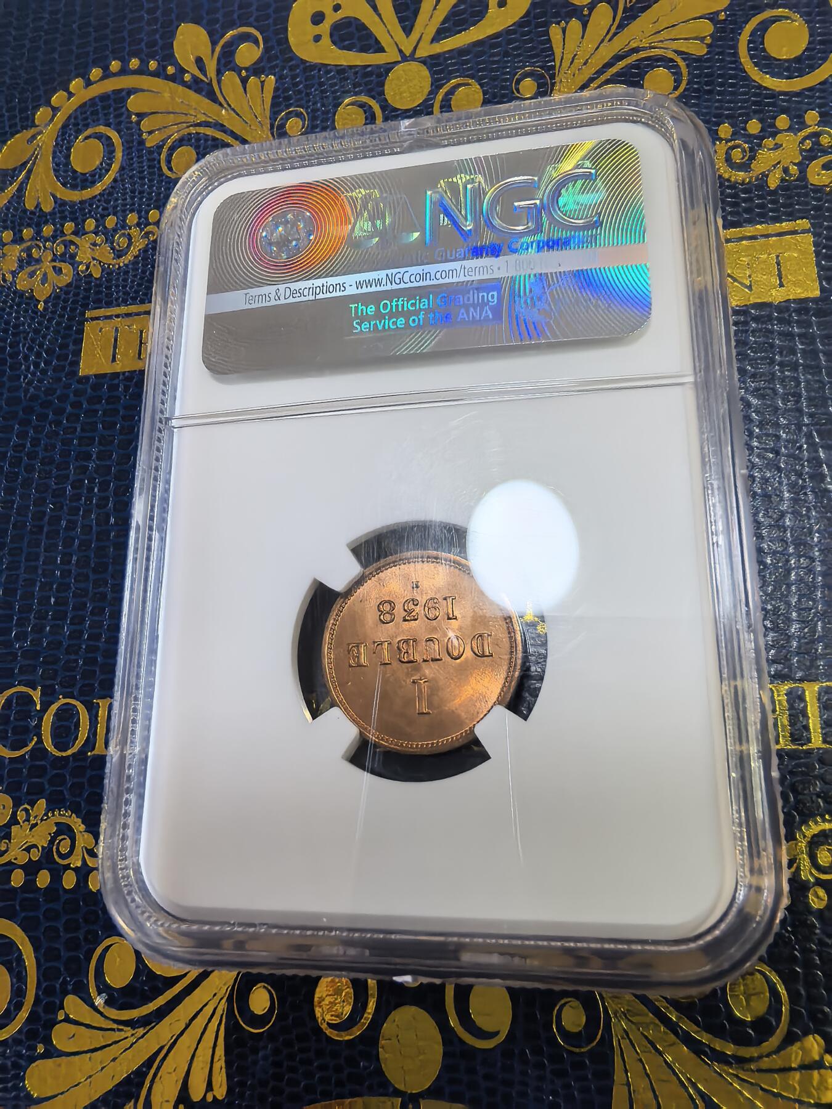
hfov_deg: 56.8
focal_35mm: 24
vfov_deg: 71.6
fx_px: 769
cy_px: 554
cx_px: 416
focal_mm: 1.68
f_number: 2.2
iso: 125
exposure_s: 1/50
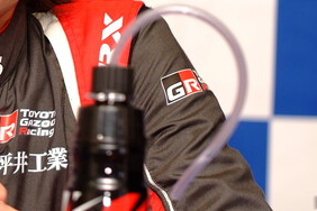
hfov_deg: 4.3
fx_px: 4226
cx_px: -21
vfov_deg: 2.9
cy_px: -9
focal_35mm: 480
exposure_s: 1/250
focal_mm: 125
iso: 400
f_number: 2.8
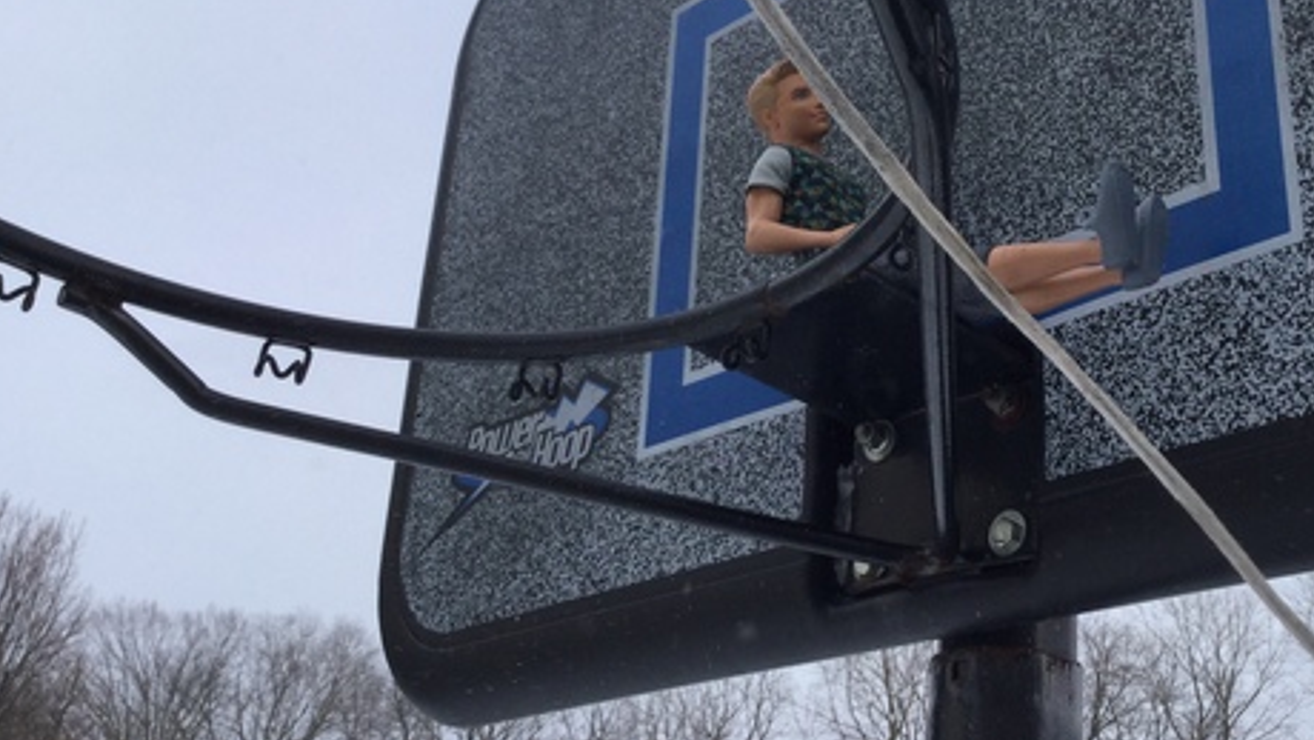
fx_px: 1638
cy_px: 280
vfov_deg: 25.4
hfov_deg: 43.3
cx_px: 837
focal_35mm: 47
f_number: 2.4
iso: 25
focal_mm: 3.3
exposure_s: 1/762
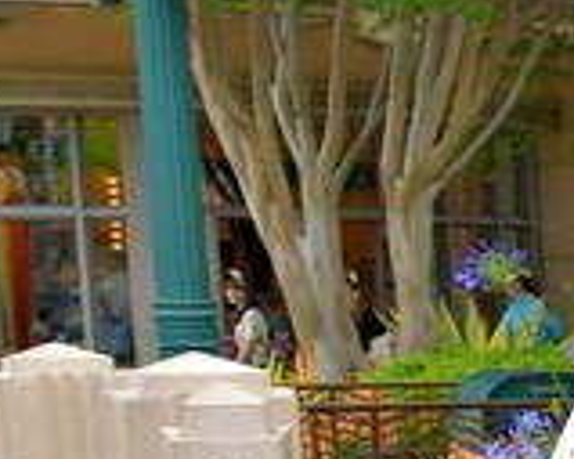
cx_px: 1791
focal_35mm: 163
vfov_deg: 9.1
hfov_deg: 9.2
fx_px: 2767
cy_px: 790
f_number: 7.1
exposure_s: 1/200
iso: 200
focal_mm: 18
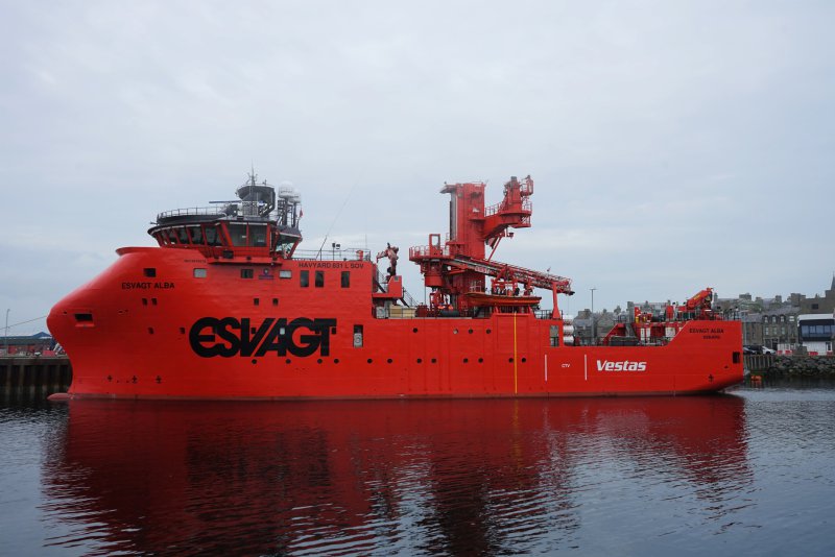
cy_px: 278
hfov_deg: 60.3
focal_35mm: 31
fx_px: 719
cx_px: 418
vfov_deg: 42.4
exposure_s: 1/100
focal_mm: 31
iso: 100
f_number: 9
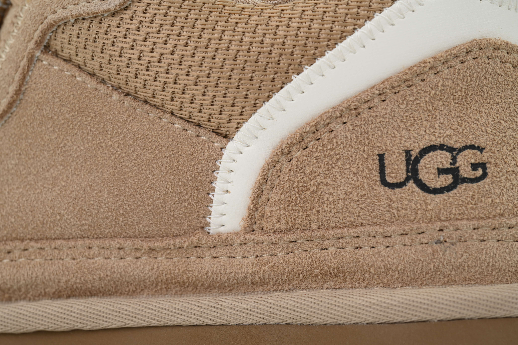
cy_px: 172
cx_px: 259
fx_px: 1453
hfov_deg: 20.2
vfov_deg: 13.6
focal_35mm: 101
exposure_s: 1/100
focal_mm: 101
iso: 400
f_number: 11
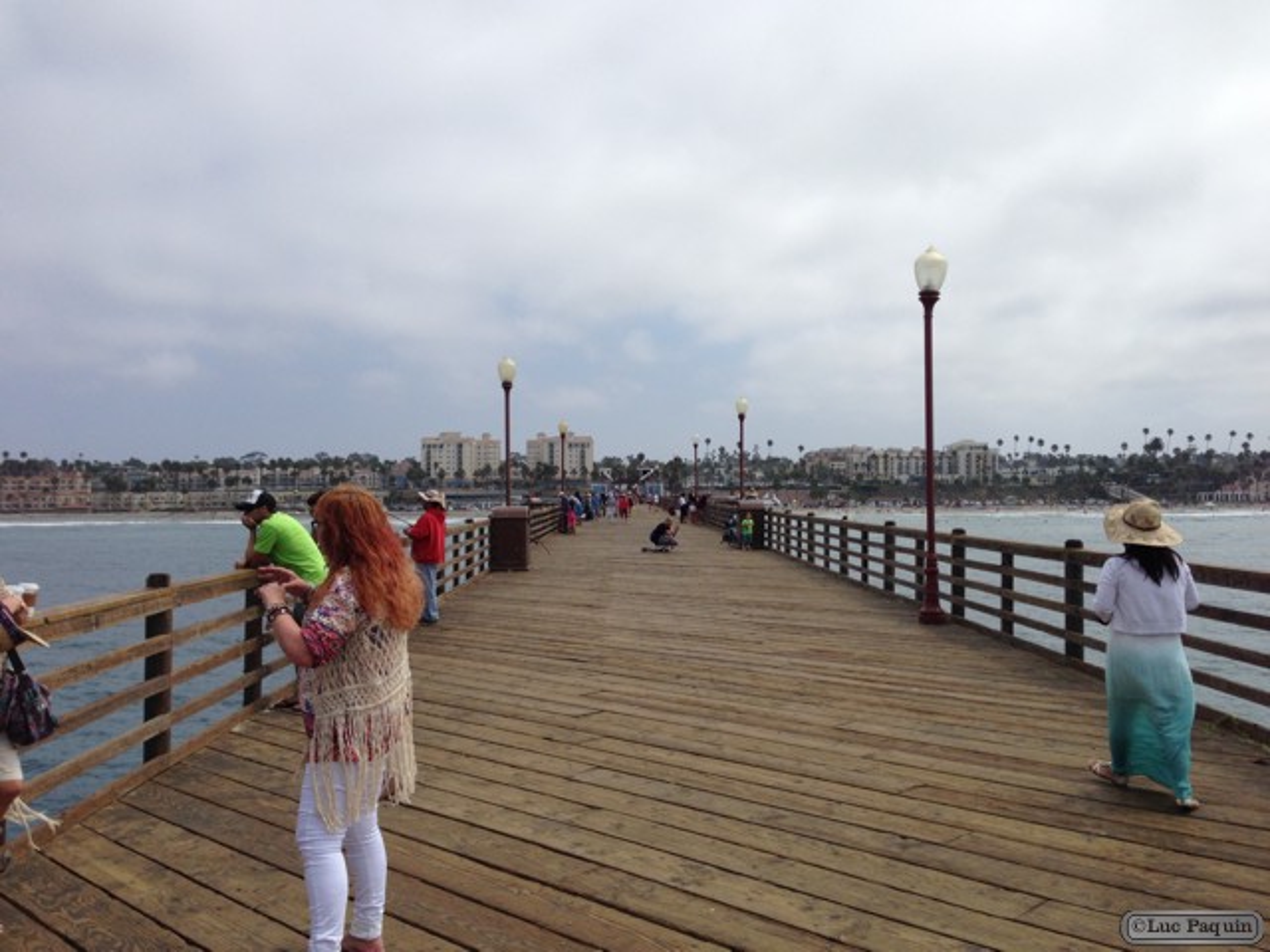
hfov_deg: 55.4
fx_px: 1211
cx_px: 635
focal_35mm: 33
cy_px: 476
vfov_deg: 42.9
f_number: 2.4
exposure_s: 1/3012
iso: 50
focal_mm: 4.12
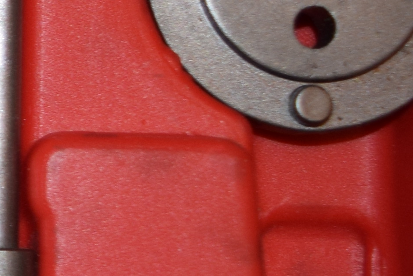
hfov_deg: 8.7
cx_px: -562
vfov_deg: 6.3
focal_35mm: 217
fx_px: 2492
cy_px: -10
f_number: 3.8
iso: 280
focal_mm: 23
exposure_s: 1/60
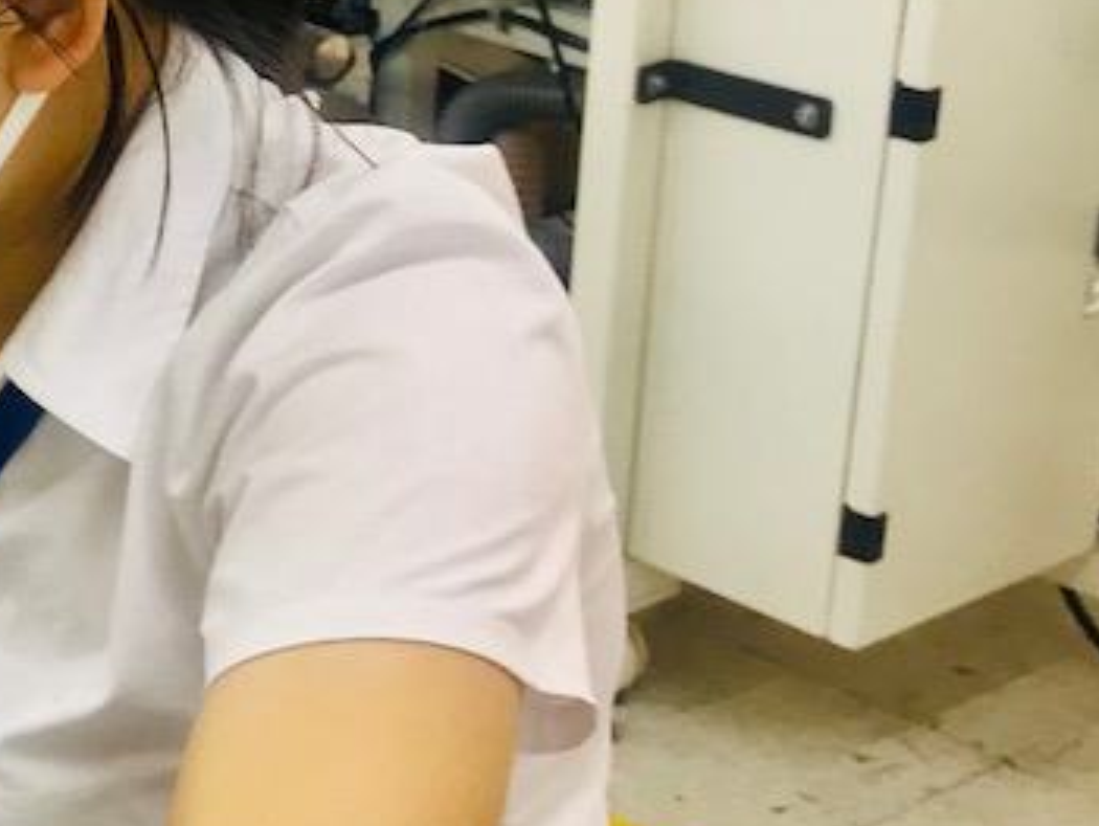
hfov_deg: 17.5
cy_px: 317
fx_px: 3050
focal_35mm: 96
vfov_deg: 15.4
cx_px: -725
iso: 32
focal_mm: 3.99
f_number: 1.8
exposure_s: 1/50
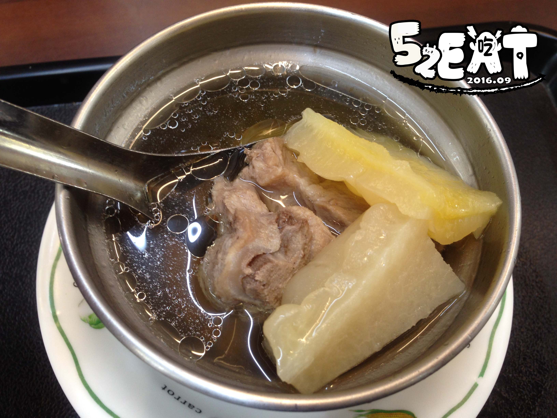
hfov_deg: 55.4
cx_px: 278
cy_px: 209
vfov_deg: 42.9
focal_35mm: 33
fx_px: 531
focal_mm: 4.12
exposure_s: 1/20
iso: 80
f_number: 2.4
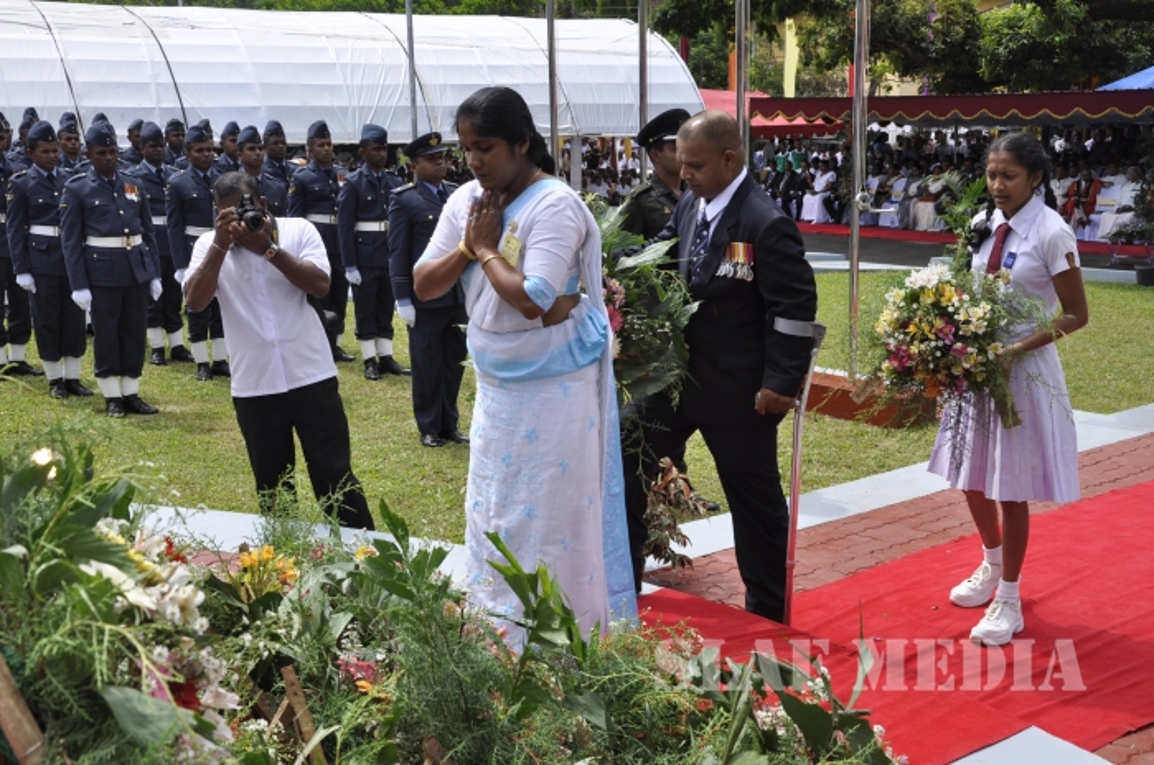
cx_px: 577
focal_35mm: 48
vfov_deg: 28.0
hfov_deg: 41.2
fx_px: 1536
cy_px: 382
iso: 250
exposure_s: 1/500
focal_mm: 32
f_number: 8
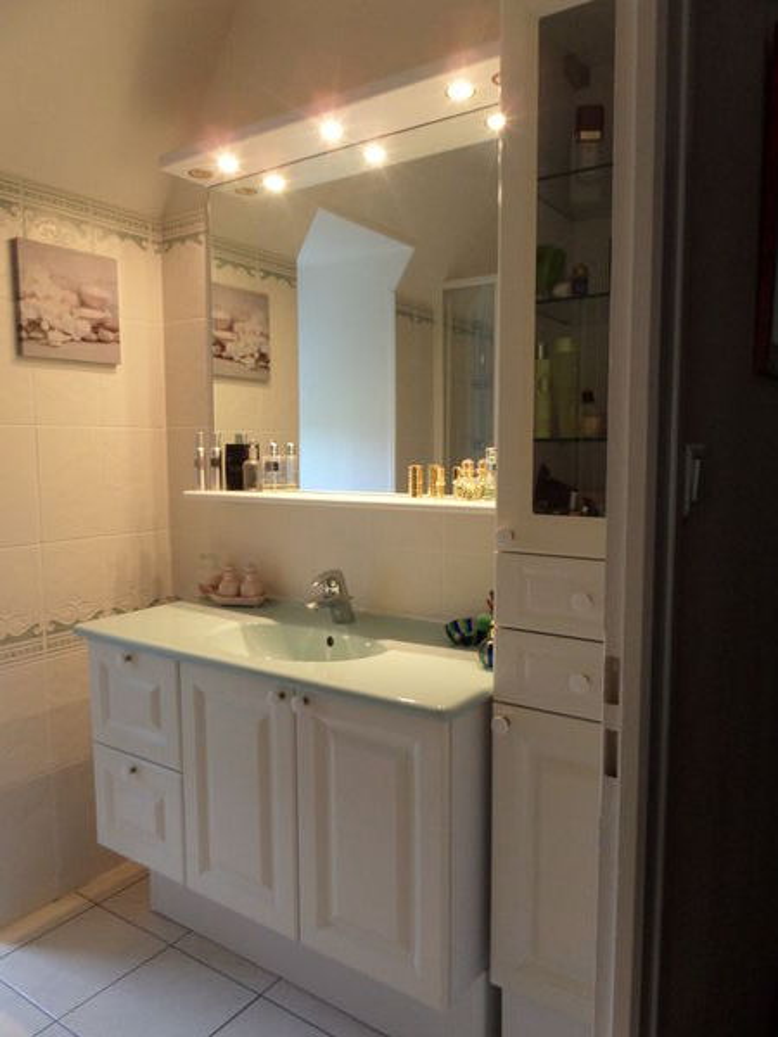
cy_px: 518
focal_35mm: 24
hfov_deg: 56.8
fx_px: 719
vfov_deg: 71.6
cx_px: 389
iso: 240
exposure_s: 1/20
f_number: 3.2
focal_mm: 4
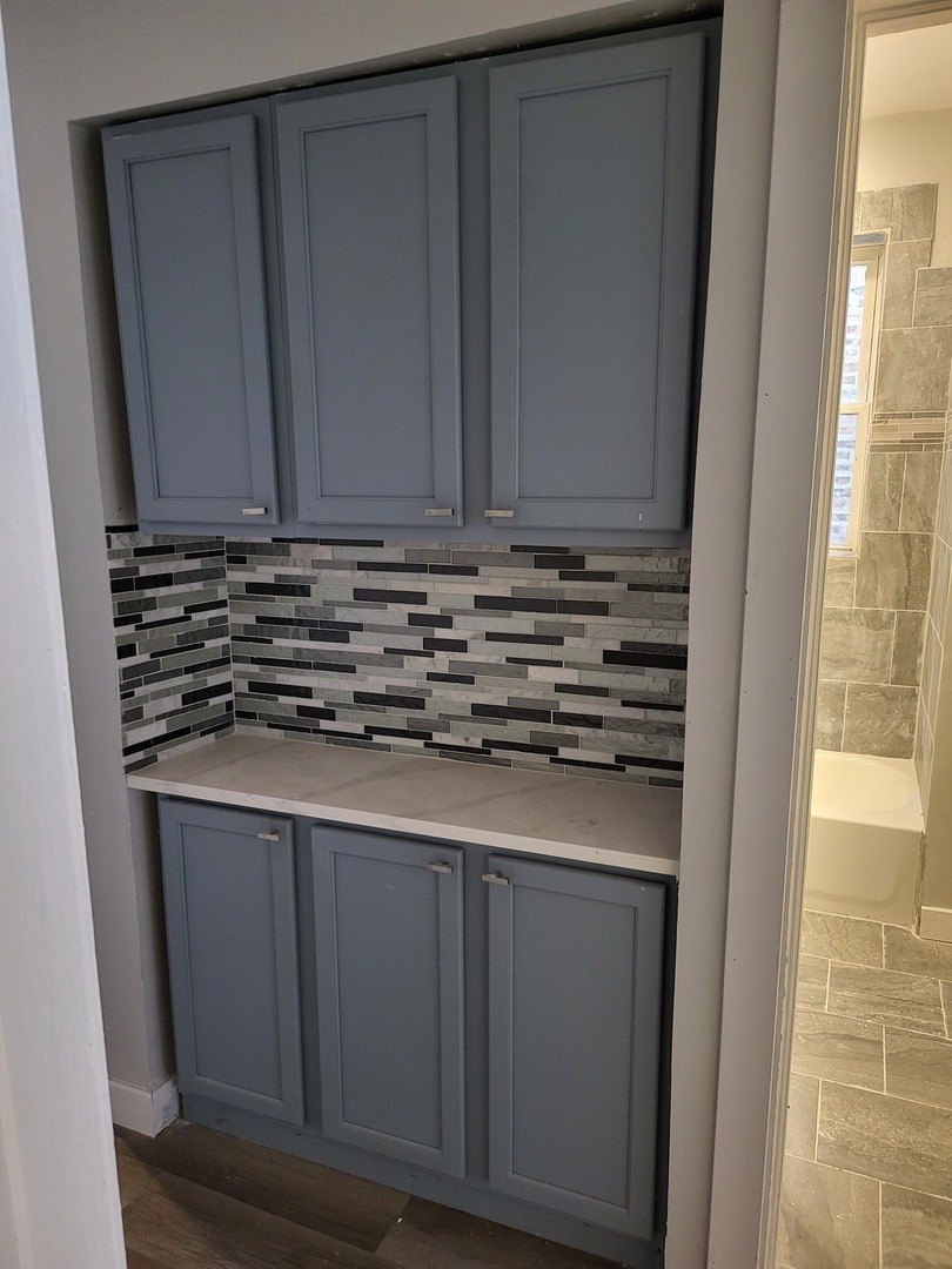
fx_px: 880
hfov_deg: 56.8
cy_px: 634
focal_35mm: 24
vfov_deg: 71.6
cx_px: 476
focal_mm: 5
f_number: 1.8
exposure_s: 1/40
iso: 640
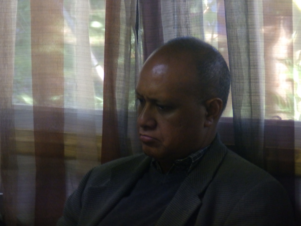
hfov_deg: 7.0
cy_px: 113
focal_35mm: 283
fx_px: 2461
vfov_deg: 5.3
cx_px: 150
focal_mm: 50.6
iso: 400
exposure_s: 1/50
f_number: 5.3
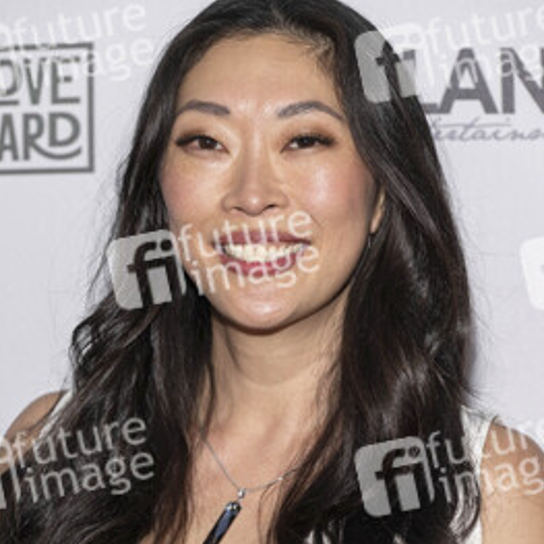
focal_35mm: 155
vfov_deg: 11.3
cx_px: 273
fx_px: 2756
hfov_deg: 11.3
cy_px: 364
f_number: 5.6
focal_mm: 120
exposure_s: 1/200
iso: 800
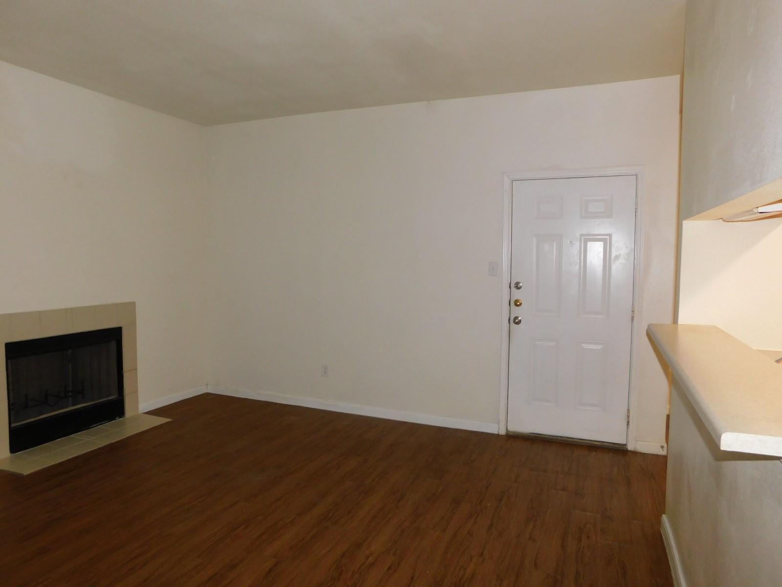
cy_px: 294
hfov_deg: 73.9
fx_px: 520
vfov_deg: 58.9
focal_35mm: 23
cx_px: 391
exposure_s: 1/30
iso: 200
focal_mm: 4
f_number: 3
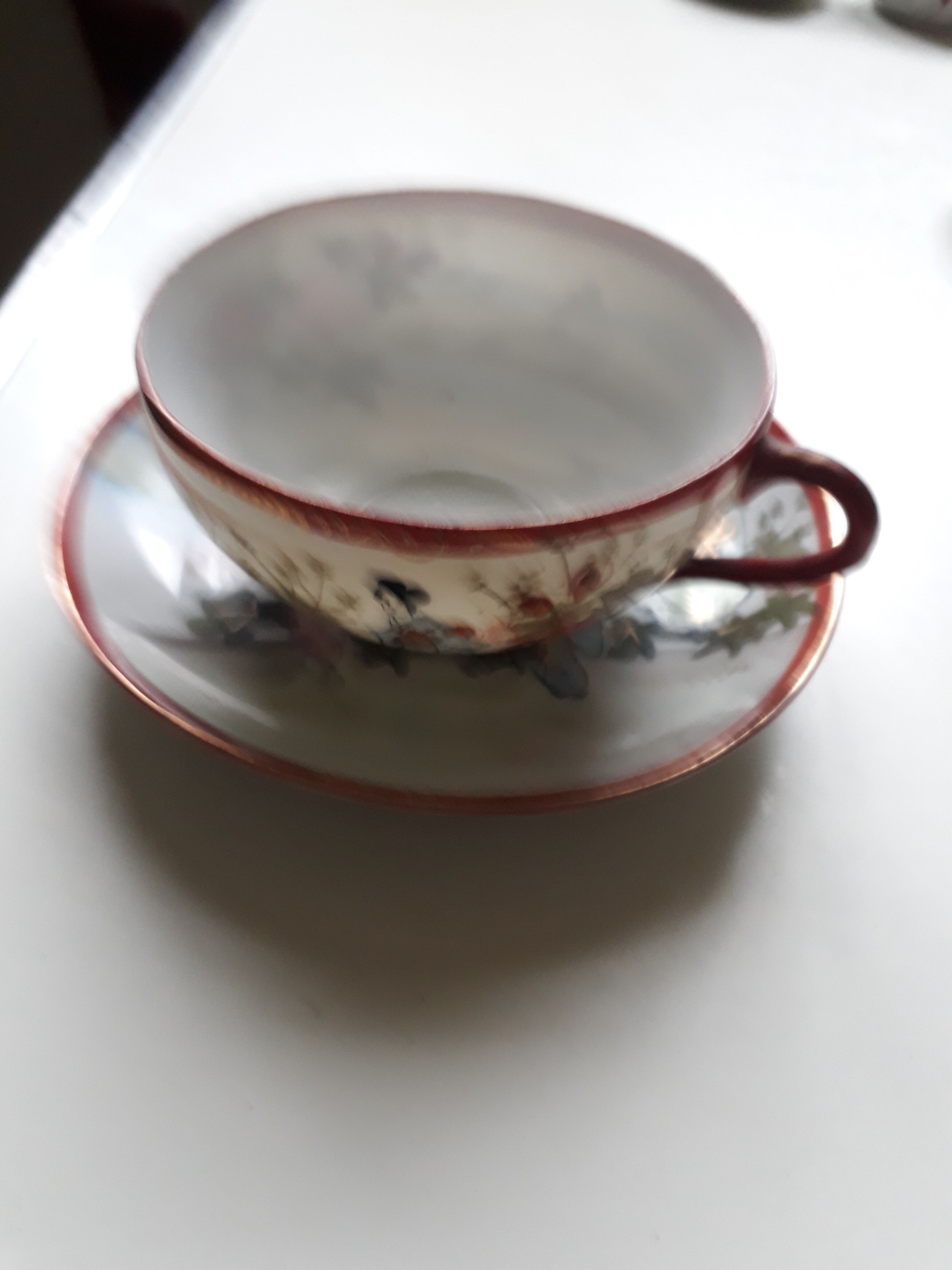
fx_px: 990
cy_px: 635
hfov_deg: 51.4
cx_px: 476
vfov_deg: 65.3
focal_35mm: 27
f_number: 1.9
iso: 160
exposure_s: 1/17
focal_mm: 3.6
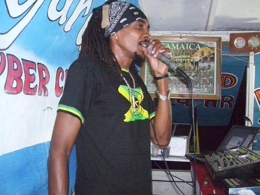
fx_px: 270
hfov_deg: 51.4
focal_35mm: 36
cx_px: 130
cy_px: 98
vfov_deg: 39.7
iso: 1250
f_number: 2.7
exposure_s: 1/125
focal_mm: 6
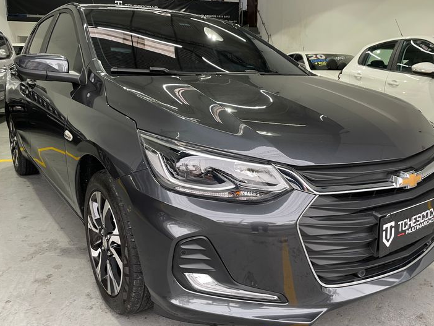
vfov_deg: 46.8
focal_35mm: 30
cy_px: 162
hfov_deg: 59.9
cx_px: 232
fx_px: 376
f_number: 1.6
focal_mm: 4.2
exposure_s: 1/60
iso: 100
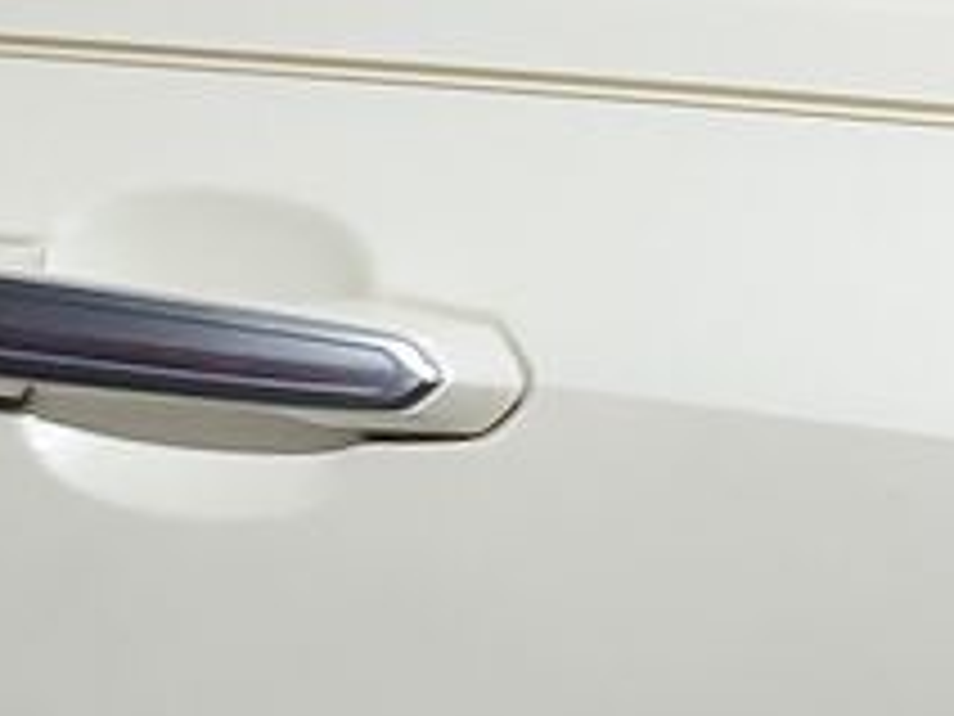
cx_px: 1739
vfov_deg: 9.4
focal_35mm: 157
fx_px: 4327
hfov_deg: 11.6
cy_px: 464
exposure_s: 1/50
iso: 100
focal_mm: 5.23
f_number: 1.8
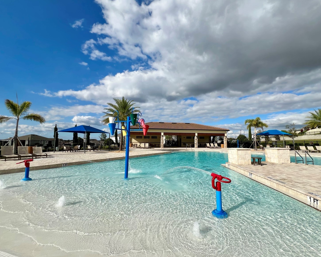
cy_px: 128
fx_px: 133
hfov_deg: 100.6
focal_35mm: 14
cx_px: 170
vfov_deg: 88.0
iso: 32
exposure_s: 1/3040
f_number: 1.8
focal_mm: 1.57
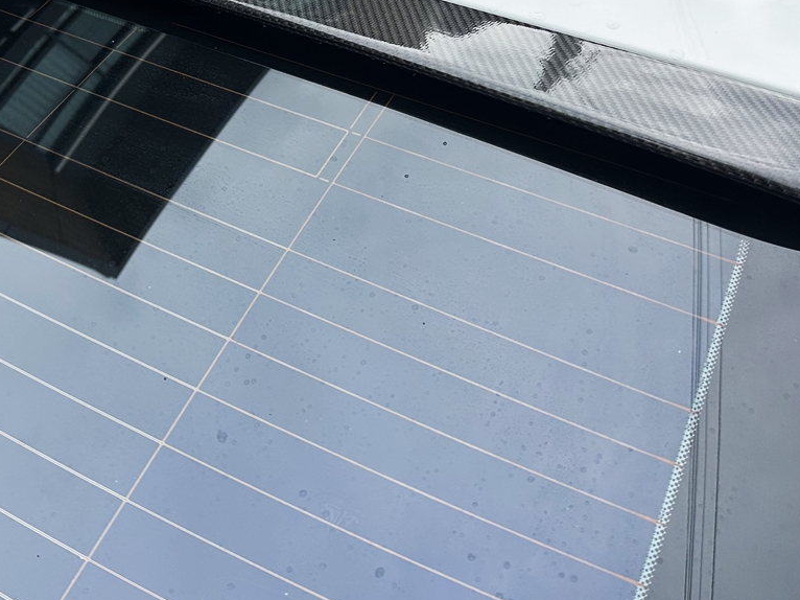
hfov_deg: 40.1
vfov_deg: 29.5
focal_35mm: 47
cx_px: 293
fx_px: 1086
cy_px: 56
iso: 80
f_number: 1.78
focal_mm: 6.86
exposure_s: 1/1339
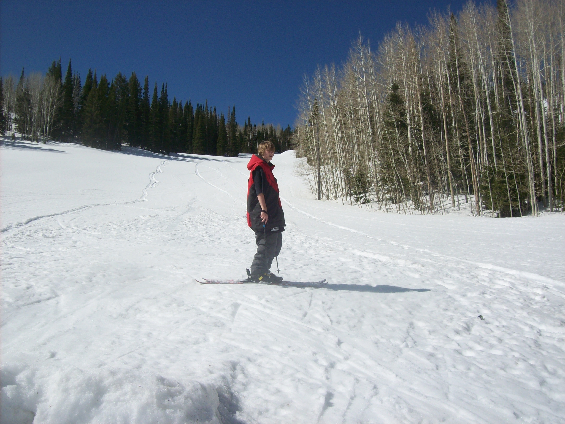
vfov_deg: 39.6
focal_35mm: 36
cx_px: 282
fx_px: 587
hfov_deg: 51.4
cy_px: 212
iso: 80
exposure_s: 1/1401
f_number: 4.8
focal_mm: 6
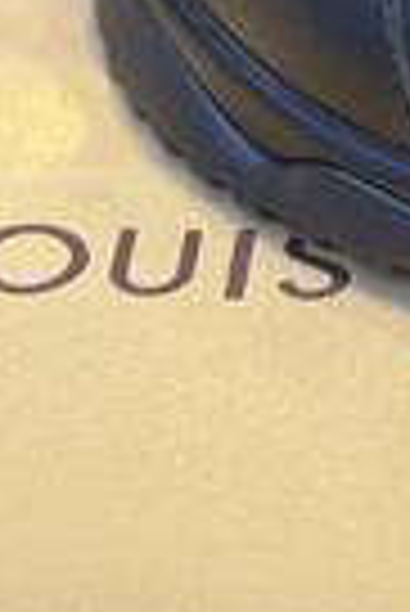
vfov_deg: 8.7
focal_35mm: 222
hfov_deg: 6.1
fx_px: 3783
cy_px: -639
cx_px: 692
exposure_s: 1/100
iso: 160
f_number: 1.78
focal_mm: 6.76
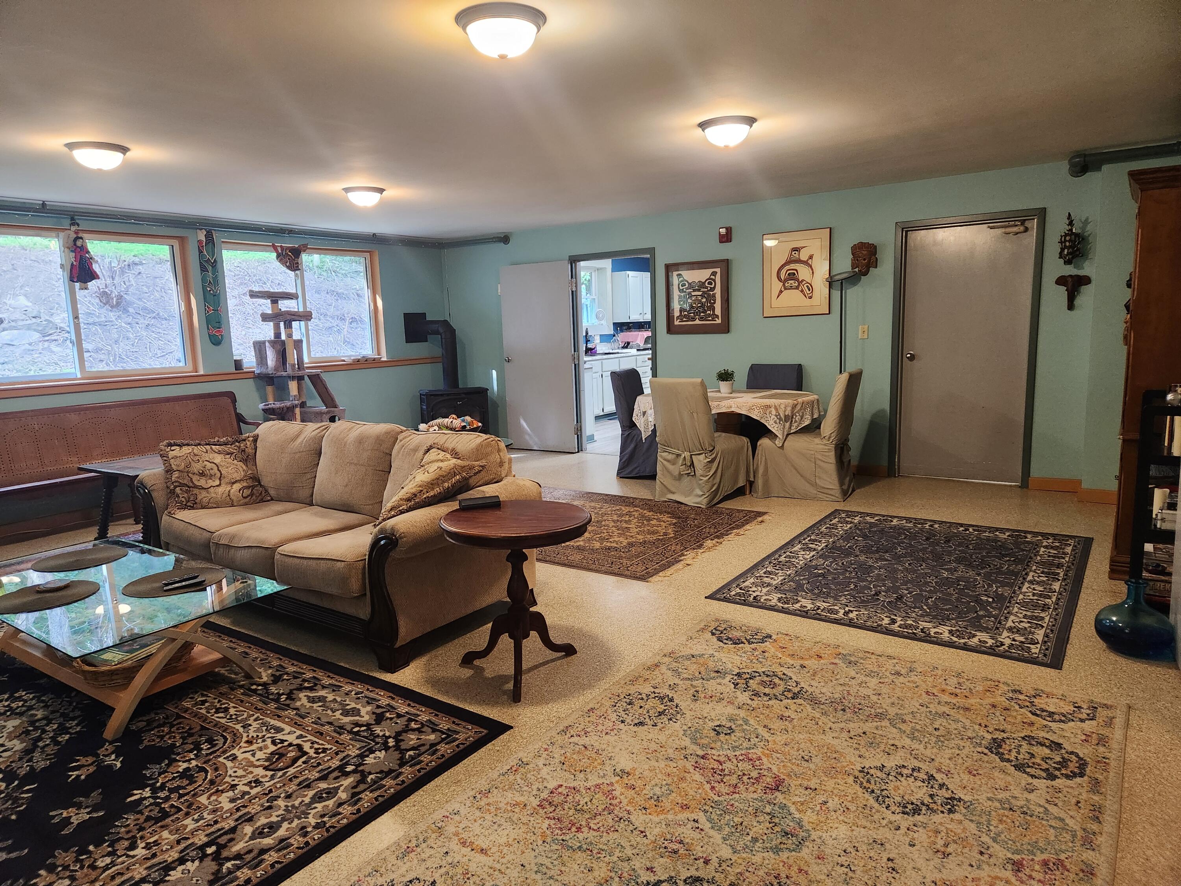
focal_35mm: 23
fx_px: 785
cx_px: 590
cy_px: 443
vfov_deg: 58.9
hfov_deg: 73.9
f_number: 1.8
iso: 640
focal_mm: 5.4
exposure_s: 1/120
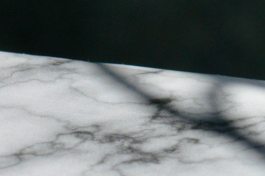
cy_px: 436
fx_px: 3656
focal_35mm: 497
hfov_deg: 4.1
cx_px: -263
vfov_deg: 2.7
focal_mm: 50
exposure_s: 1/640
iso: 200
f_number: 9
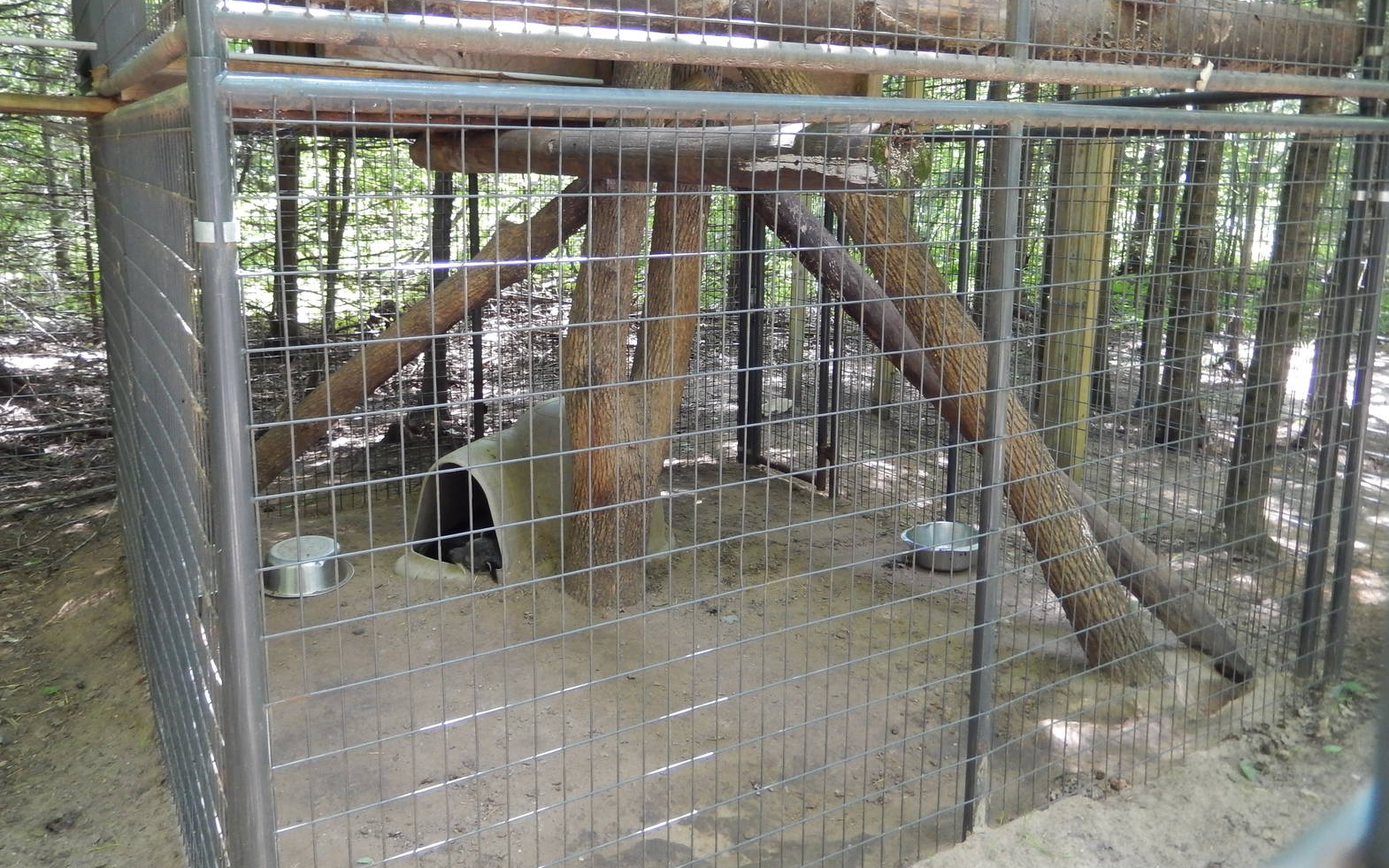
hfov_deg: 68.4
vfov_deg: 45.8
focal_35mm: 27
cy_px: 350
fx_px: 1022
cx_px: 687
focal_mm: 4.5
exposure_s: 1/30
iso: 320
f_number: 3.4
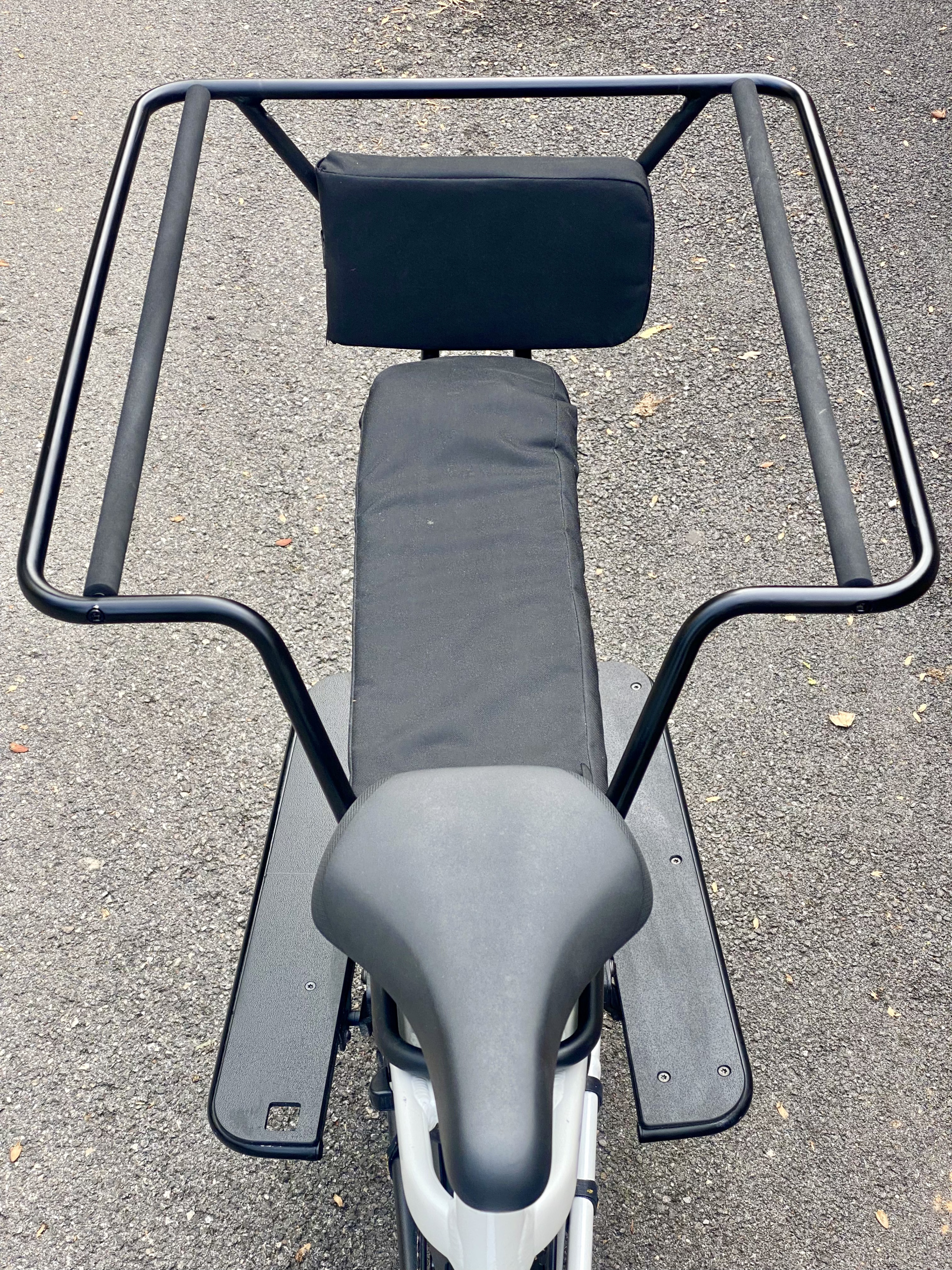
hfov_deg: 28.0
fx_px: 1907
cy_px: 635
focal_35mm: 52
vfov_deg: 36.8
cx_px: 476
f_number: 2
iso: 20
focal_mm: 6
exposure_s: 1/122
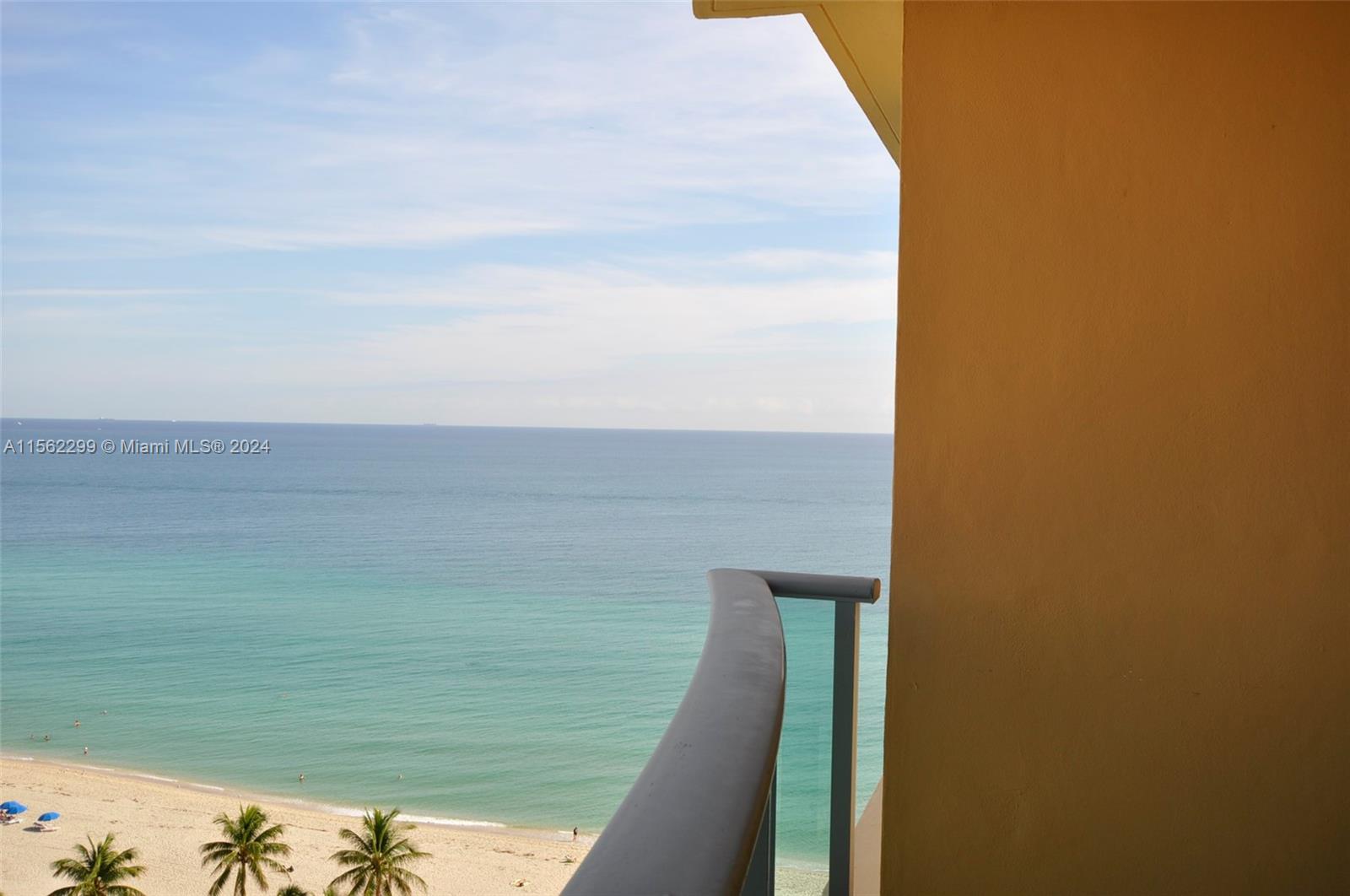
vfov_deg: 36.8
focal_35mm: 36
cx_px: 675
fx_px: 1348
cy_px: 448
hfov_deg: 53.2
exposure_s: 1/320
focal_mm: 24
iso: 200
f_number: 9
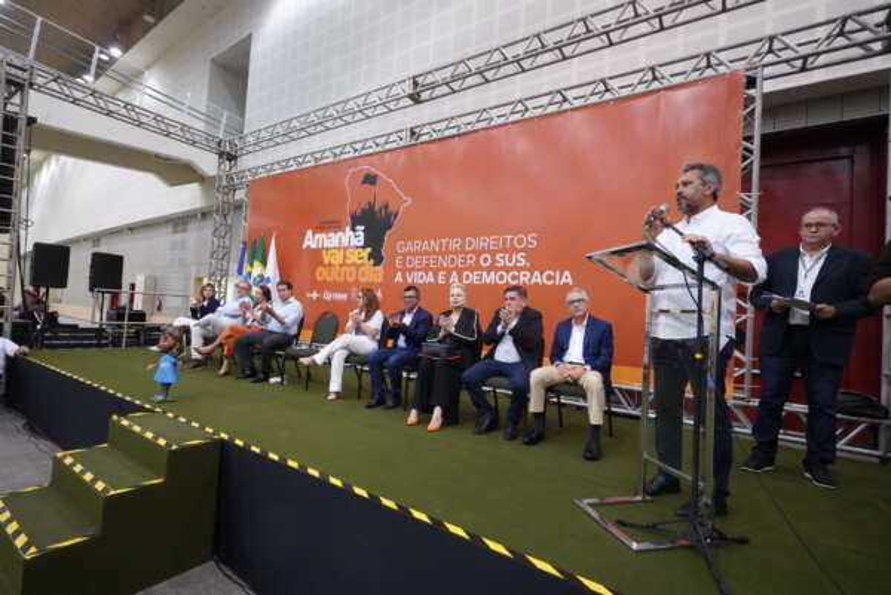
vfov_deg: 70.5
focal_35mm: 17
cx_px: 446
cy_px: 298
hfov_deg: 93.2
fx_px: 421
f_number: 6.7
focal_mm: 17
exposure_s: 1/125
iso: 8000
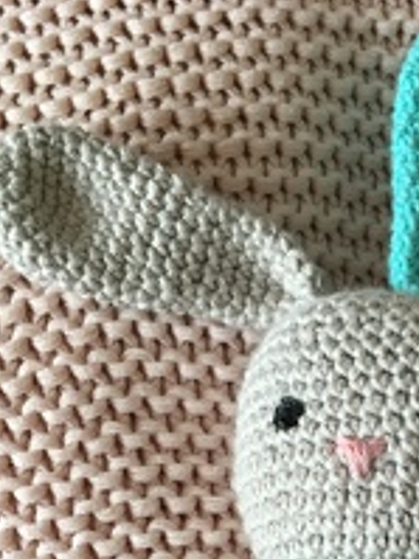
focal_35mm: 68
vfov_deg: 26.0
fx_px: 1099
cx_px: 363
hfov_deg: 21.2
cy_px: 640
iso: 50
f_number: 2.2
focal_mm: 4.15
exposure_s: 1/33
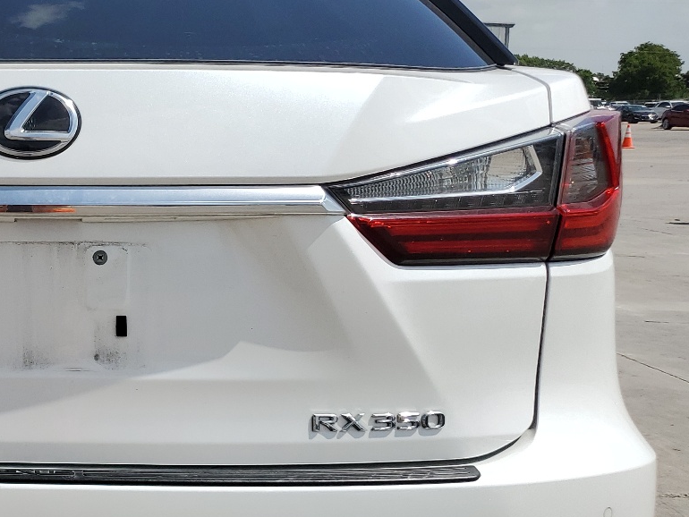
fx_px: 1075
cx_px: -4
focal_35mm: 54
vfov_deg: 26.8
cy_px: 364
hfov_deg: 32.6
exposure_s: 1/10000
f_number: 1.5
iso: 50
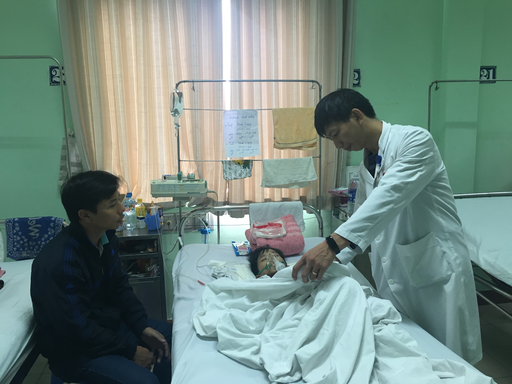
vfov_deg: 48.2
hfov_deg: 61.7
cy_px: 192
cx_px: 256
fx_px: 429
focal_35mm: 29
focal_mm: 4.15
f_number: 2.2
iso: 100
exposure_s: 1/33
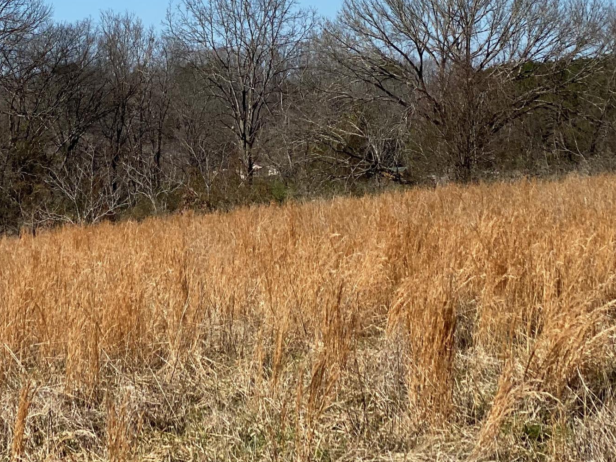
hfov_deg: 16.8
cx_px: 244
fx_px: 2082
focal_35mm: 117
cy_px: 19
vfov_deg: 12.5
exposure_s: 1/1845
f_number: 2
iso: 20
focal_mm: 6
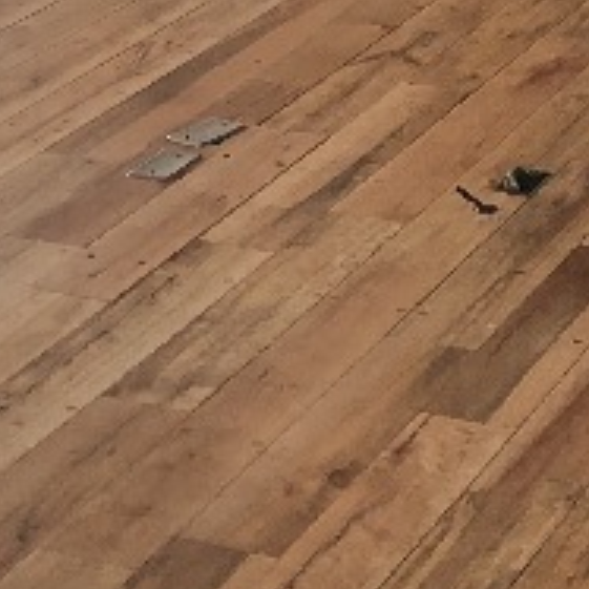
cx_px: 507
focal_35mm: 141
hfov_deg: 12.3
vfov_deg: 11.6
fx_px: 2714
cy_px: -428
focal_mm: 3.99
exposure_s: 1/30
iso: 32
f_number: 1.8
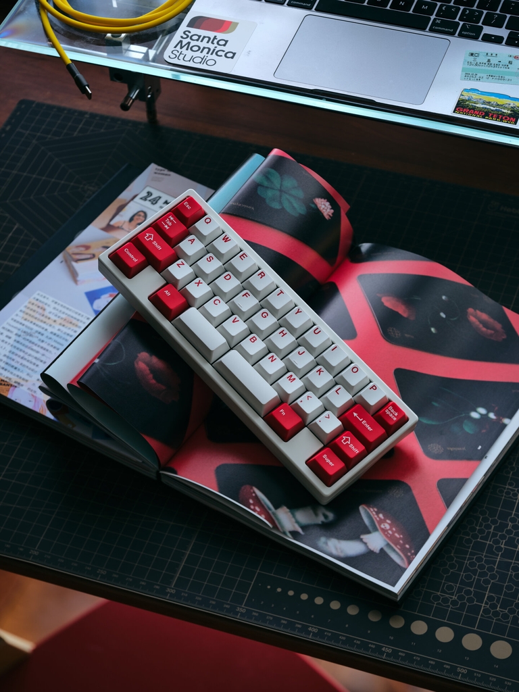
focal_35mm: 87
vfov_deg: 22.5
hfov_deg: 17.0
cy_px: 346
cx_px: 260
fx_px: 1739
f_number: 5.6
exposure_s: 1/30
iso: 320
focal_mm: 110
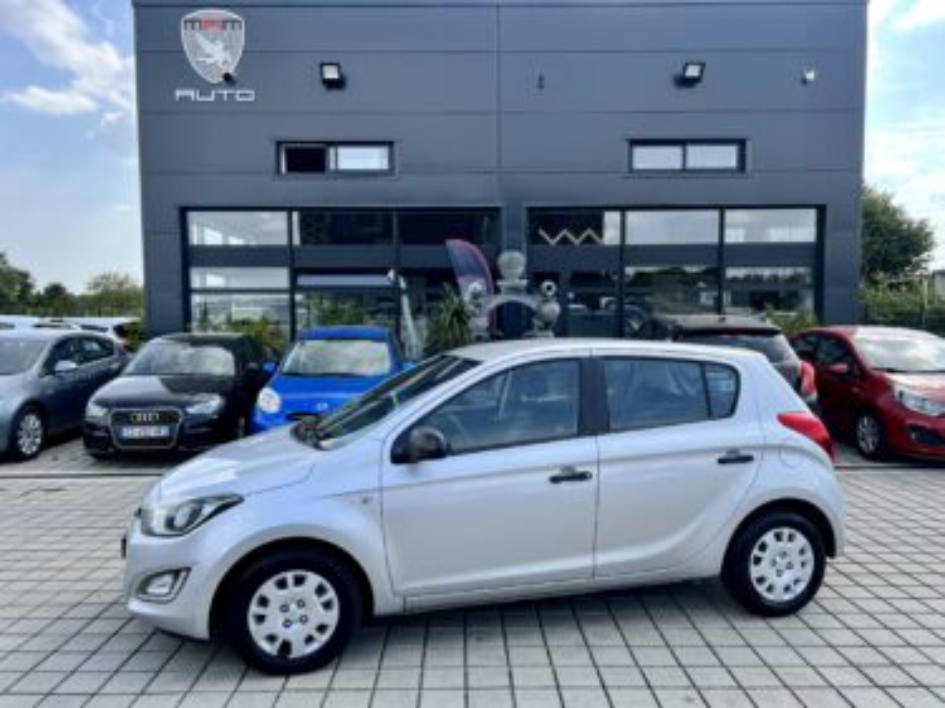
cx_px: 472
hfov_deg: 67.3
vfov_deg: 53.0
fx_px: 710
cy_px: 354
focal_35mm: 26
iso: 50
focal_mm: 5.7
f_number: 1.5
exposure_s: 1/1449
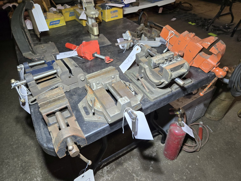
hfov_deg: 73.9
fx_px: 160
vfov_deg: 58.9
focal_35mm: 23
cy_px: 90
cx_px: 120
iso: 100
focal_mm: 5.4
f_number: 1.8
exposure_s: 1/61.3
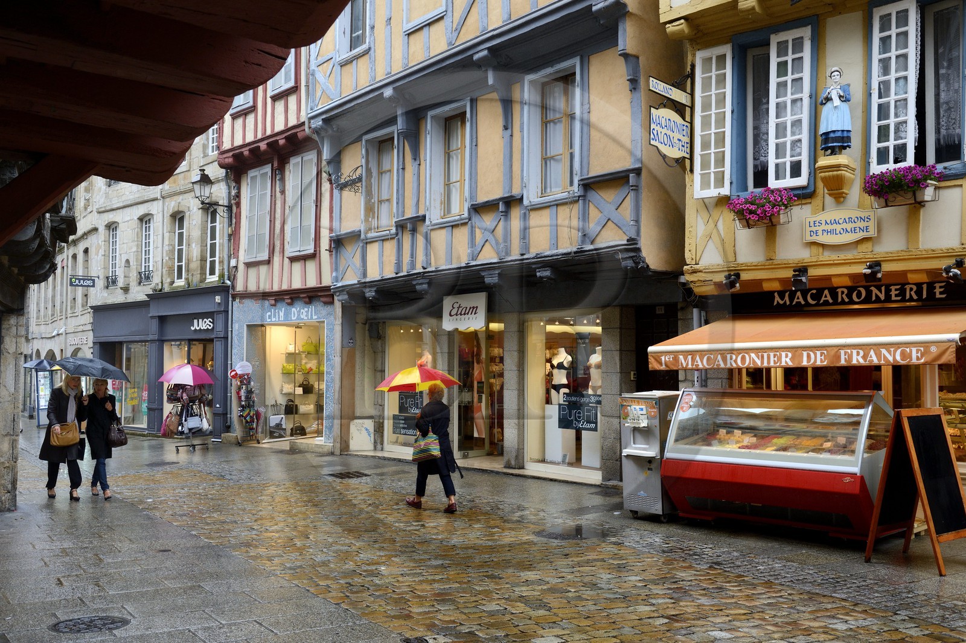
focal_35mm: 35
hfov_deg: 54.5
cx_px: 483
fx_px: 939
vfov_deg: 37.8
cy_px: 322
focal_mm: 35
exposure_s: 1/125
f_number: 8
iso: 800
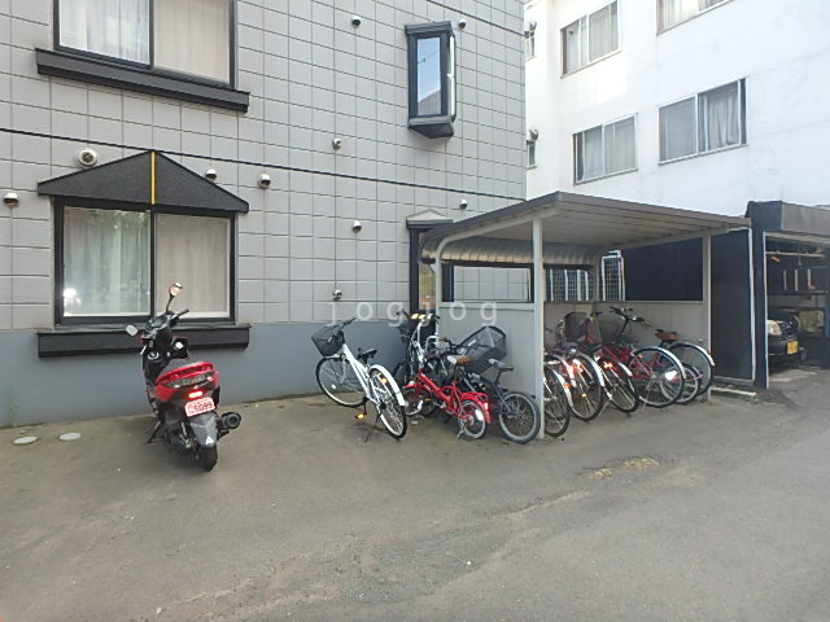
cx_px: 415
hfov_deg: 79.0
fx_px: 504
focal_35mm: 21
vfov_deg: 63.4
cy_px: 311
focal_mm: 3.7
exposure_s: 1/160
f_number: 3.5
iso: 125
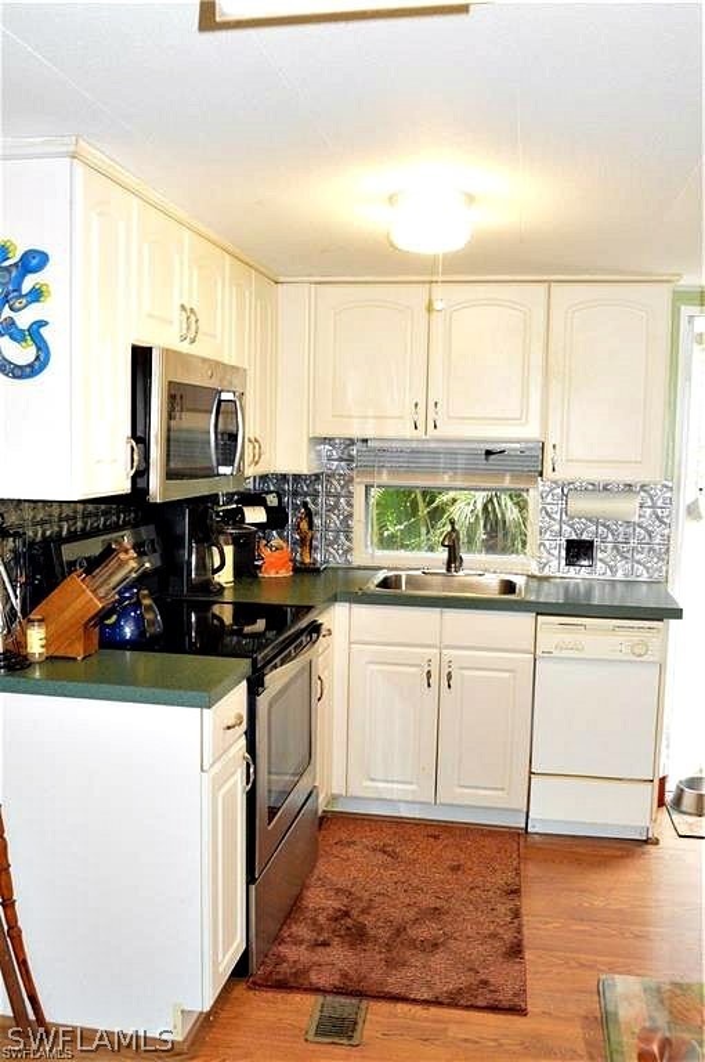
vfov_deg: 62.0
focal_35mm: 30
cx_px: 352
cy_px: 531
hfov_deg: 43.5
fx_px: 884
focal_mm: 20
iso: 6400
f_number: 8
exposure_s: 1/125
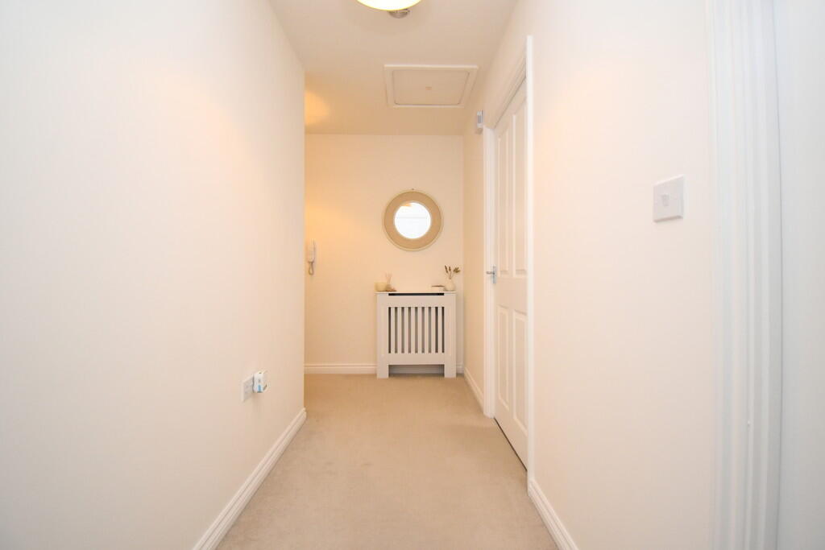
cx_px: 412
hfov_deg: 100.4
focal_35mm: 15
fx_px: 344
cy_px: 275
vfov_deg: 77.3
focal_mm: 10
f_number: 4.5
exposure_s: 1/125
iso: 1100
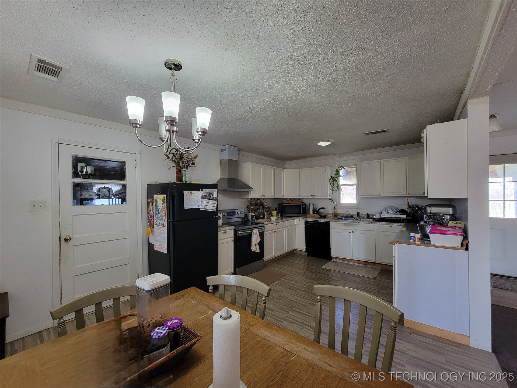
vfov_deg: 89.9
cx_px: 258
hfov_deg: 106.2
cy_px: 194
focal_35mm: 13
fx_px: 194
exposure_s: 1/60.2
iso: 200
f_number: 2.2
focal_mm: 2.2
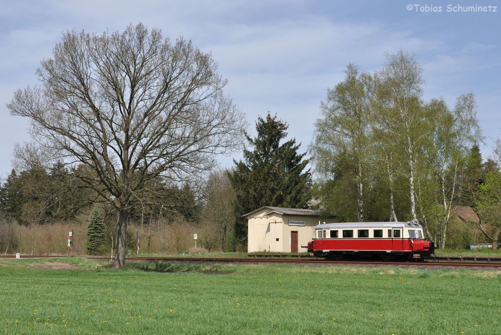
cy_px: 168
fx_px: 627
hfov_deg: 43.6
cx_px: 250
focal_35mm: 45
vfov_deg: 29.9
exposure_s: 1/500
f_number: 9
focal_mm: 30
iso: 200
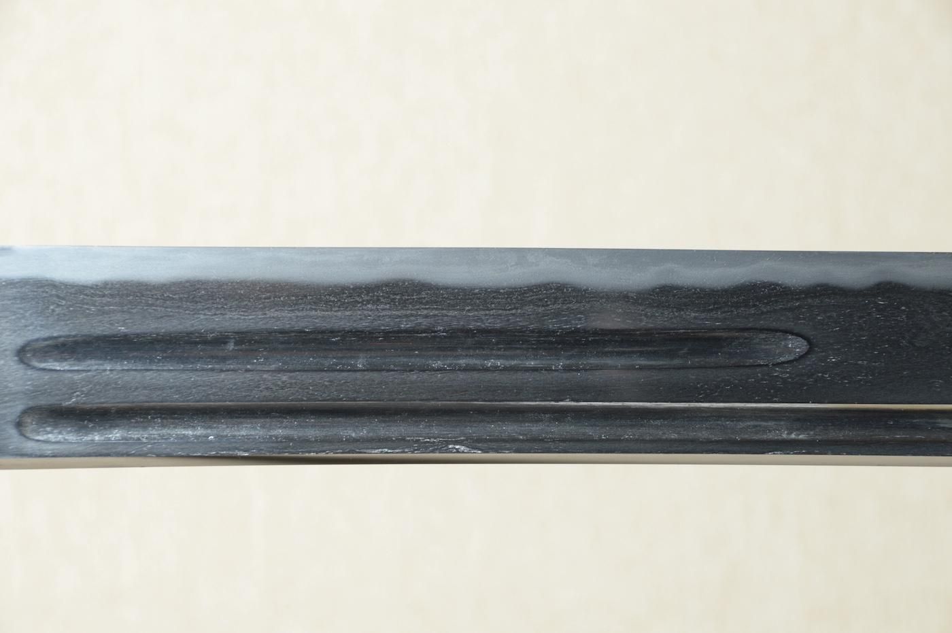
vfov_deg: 8.2
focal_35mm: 168
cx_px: 476
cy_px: 316
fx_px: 4439
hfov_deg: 12.2
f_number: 11
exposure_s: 1/2
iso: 400
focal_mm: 112
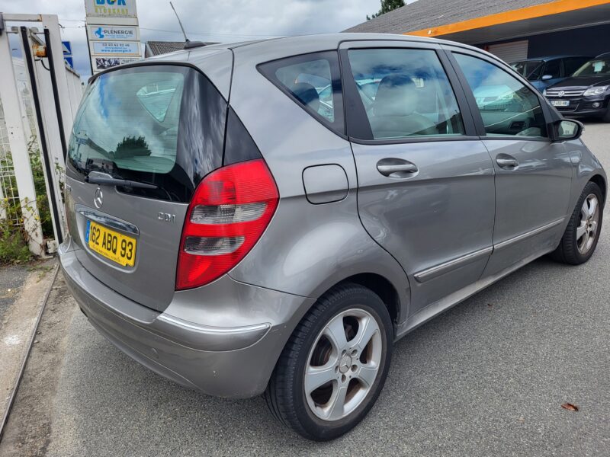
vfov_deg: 53.1
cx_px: 305
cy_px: 228
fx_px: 458
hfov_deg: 67.3
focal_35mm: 26
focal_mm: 5.4
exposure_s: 1/1250
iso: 40
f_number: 1.8
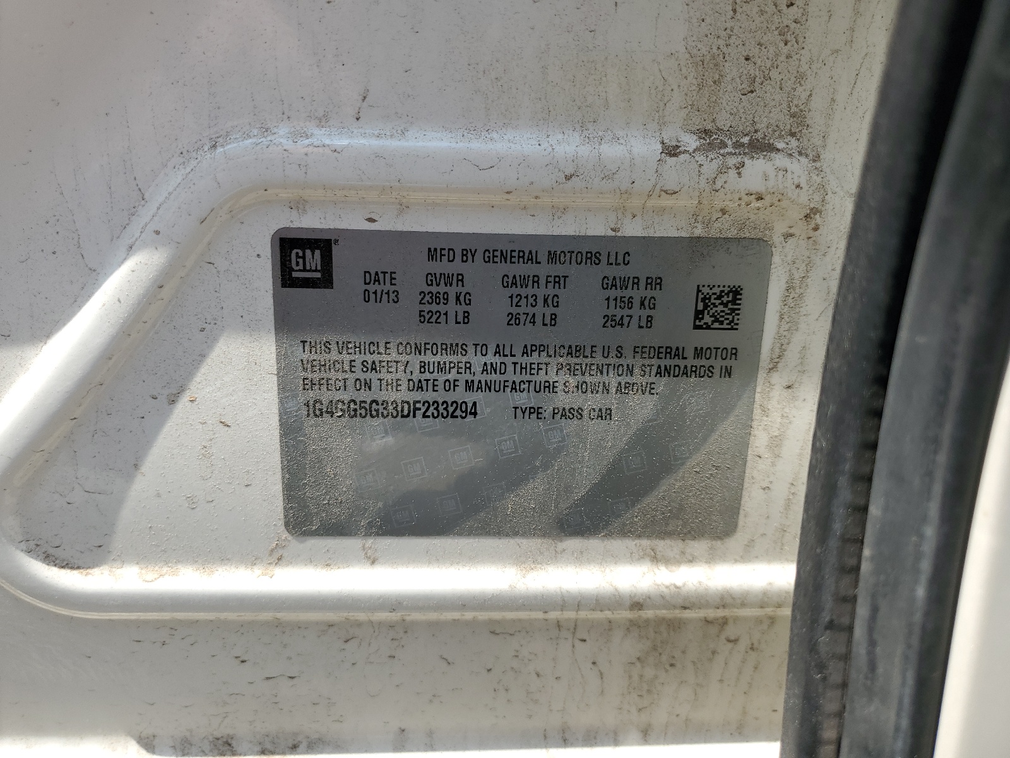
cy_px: 379
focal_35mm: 26
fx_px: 759
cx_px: 505
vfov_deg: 53.1
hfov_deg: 67.3
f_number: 1.5
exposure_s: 1/1429
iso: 50
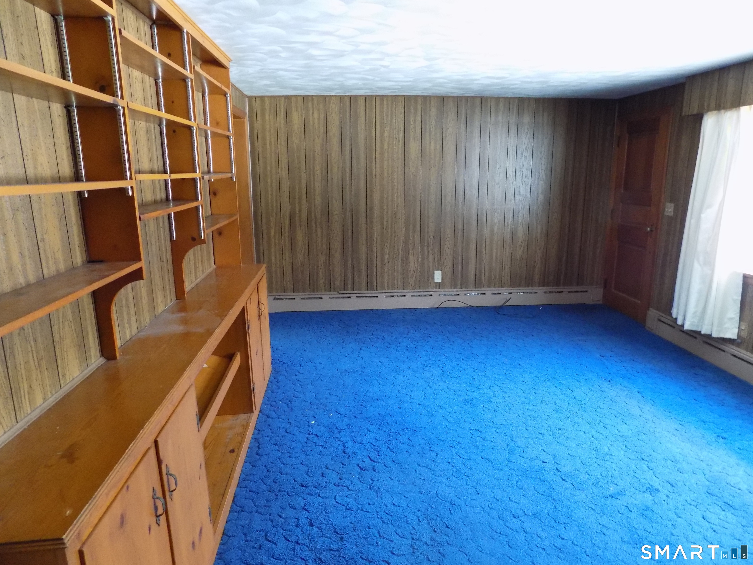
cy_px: 282
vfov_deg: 58.9
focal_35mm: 23
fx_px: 500
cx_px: 376
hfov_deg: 73.9
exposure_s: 1/25
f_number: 3.1
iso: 400
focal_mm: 4
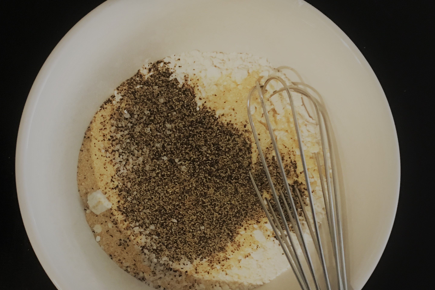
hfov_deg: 46.4
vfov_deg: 31.6
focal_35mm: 42
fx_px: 507
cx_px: 212
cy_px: 198
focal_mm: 4.15
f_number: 2.2
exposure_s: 1/15
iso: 250
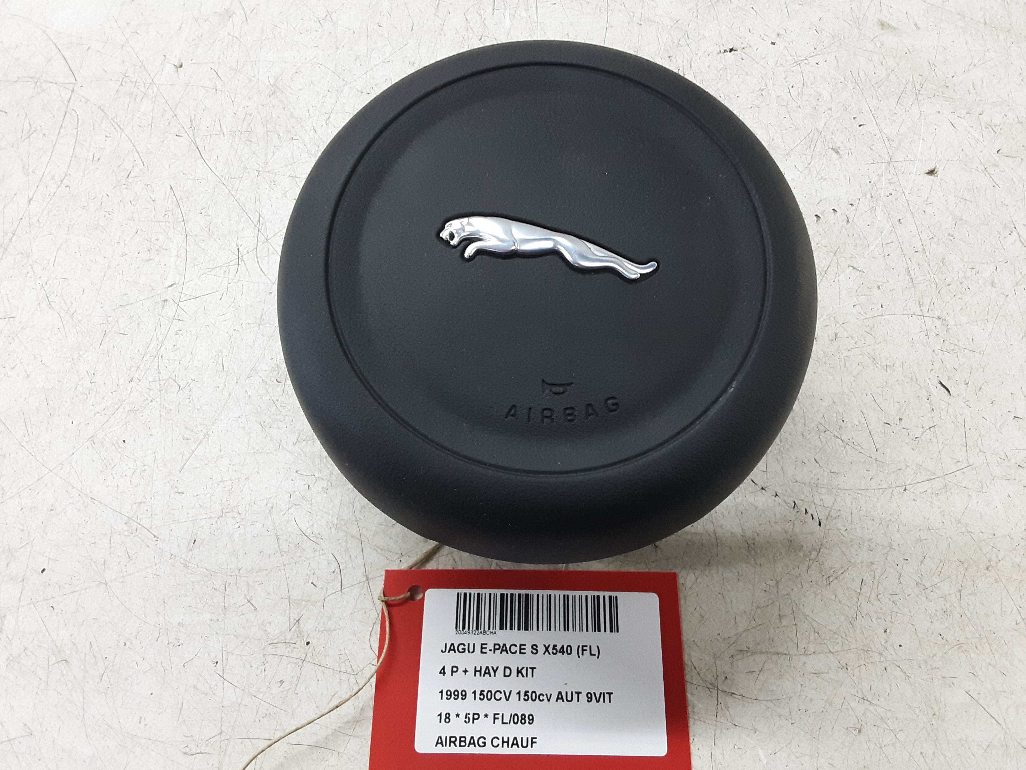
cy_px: 385
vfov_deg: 51.4
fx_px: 800
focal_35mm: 27
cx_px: 513
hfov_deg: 65.3
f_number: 1.9
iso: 160
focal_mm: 2.91
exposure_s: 1/50
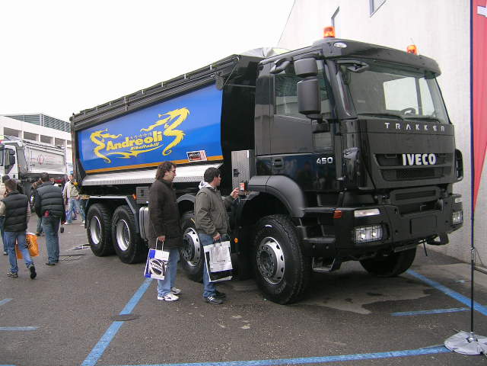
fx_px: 492
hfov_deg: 52.6
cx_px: 244
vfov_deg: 40.7
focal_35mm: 35
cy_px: 183
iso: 50
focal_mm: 5.4
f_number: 2.8
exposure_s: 1/115
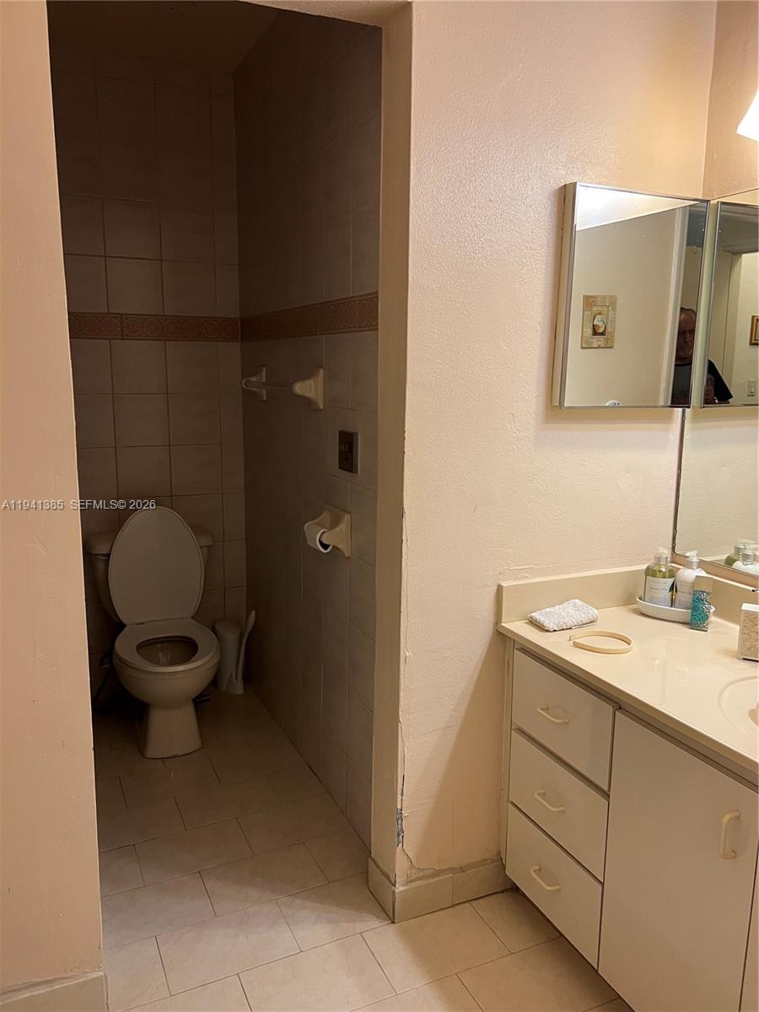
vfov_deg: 67.3
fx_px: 760
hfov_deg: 53.1
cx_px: 380
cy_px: 506
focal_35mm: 26
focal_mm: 5.7
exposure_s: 1/60
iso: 125
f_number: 1.5
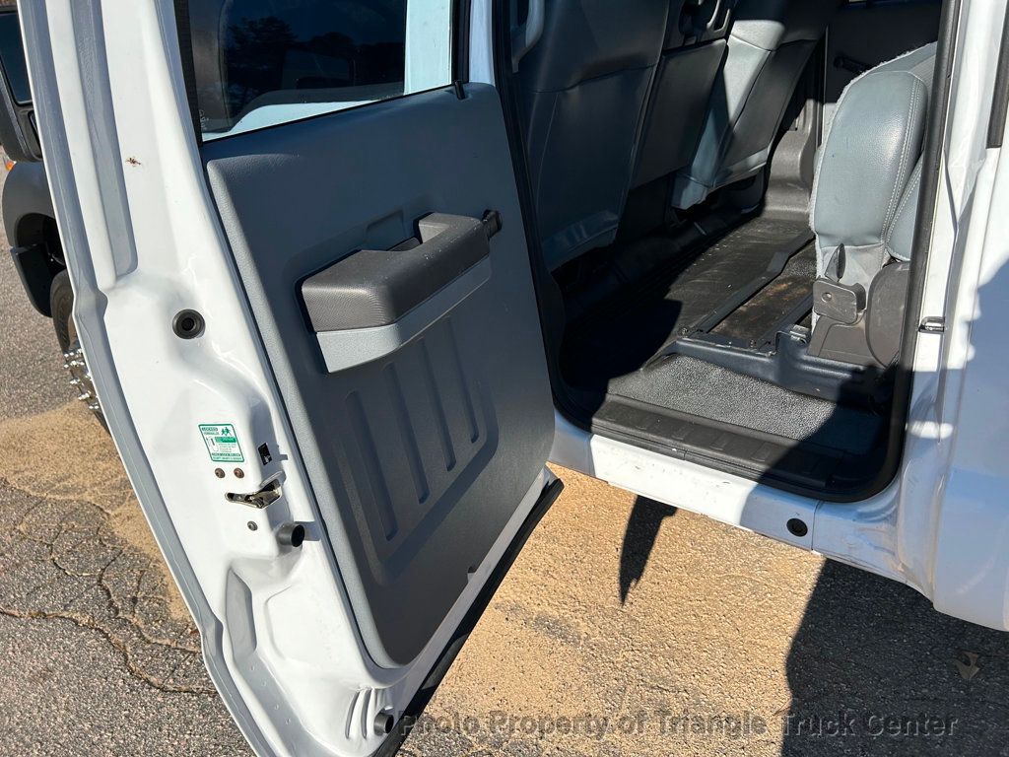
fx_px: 758
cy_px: 378
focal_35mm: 26
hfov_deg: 67.3
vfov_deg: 53.1
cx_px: 504
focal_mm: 5.7
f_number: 1.5
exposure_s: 1/2571
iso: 50
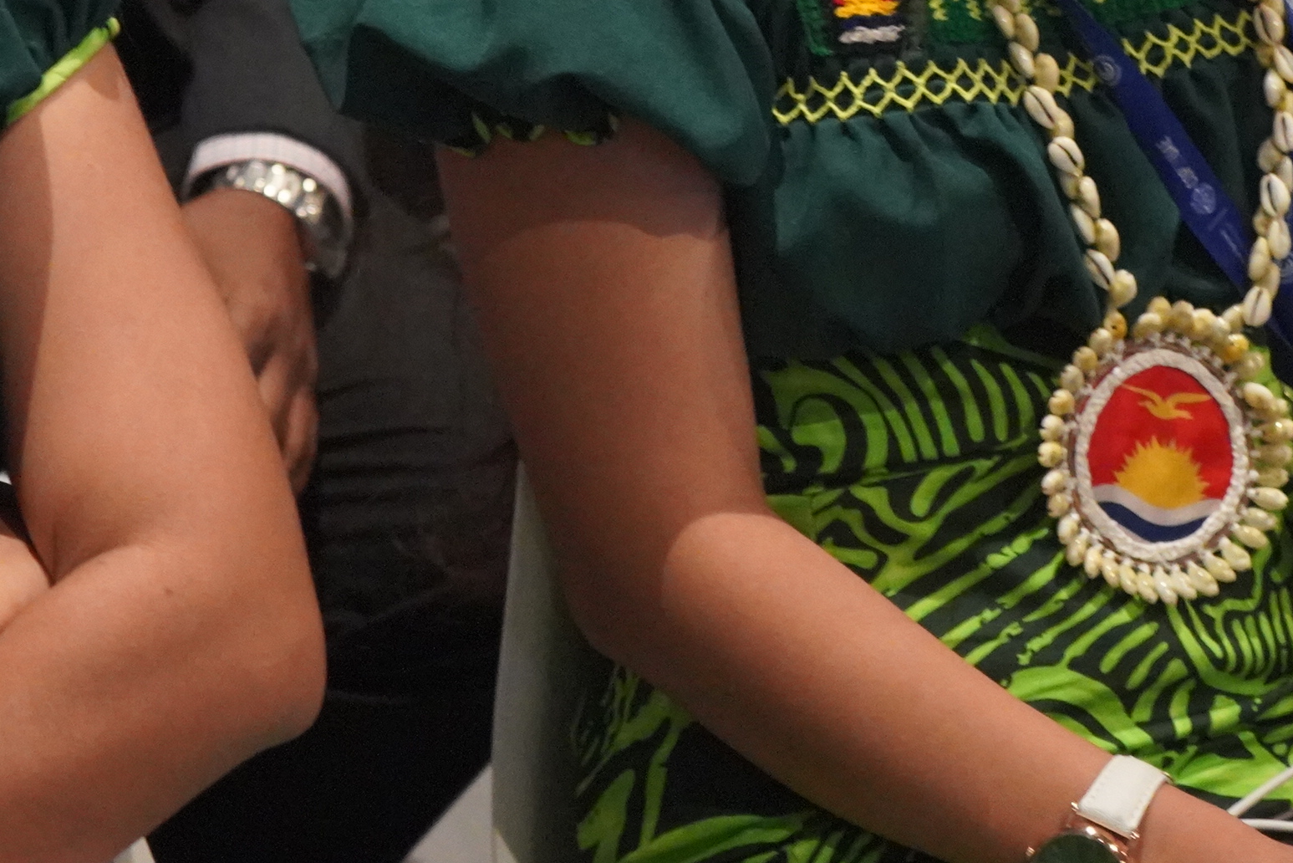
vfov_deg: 11.4
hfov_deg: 17.4
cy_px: -227
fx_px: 4203
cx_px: 408
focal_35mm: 117
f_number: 4.5
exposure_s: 1/125
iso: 12800
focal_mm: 46
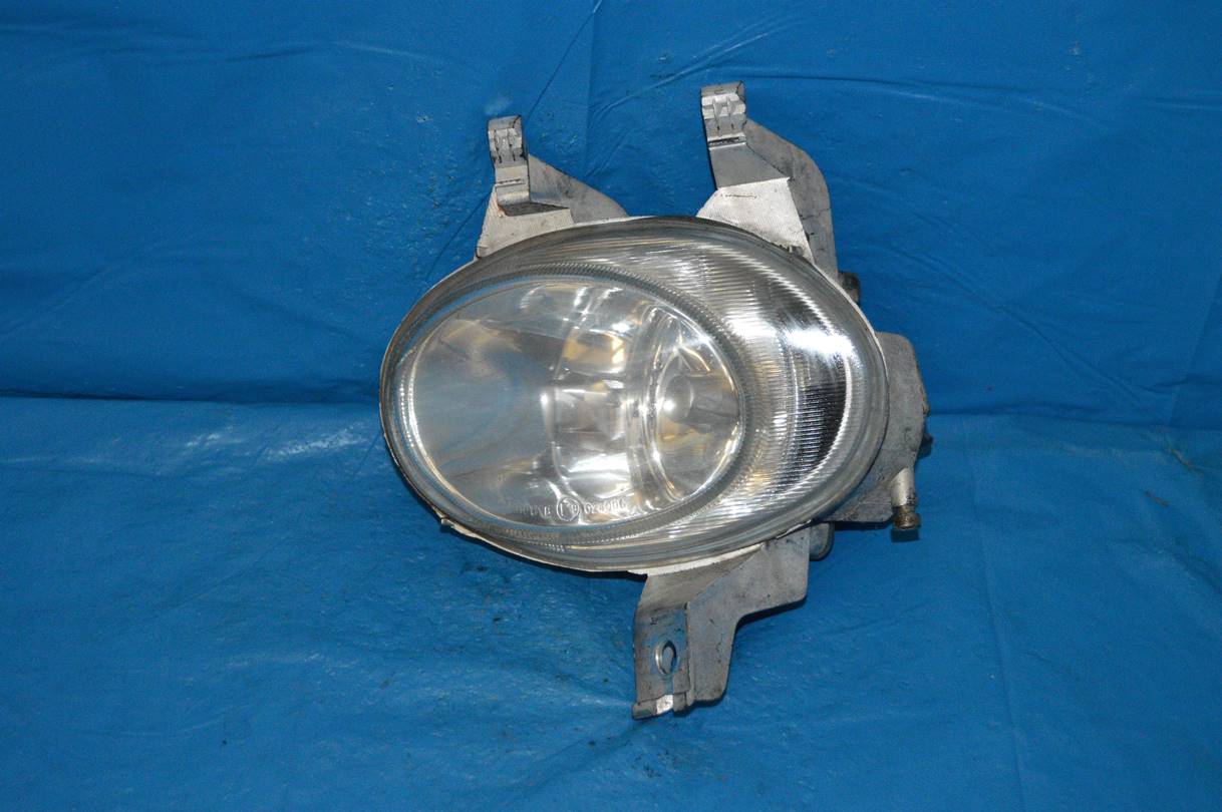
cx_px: 611
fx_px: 1933
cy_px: 406
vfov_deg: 23.7
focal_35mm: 57
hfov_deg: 35.1
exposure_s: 1/60
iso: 3200
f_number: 4.8
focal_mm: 38
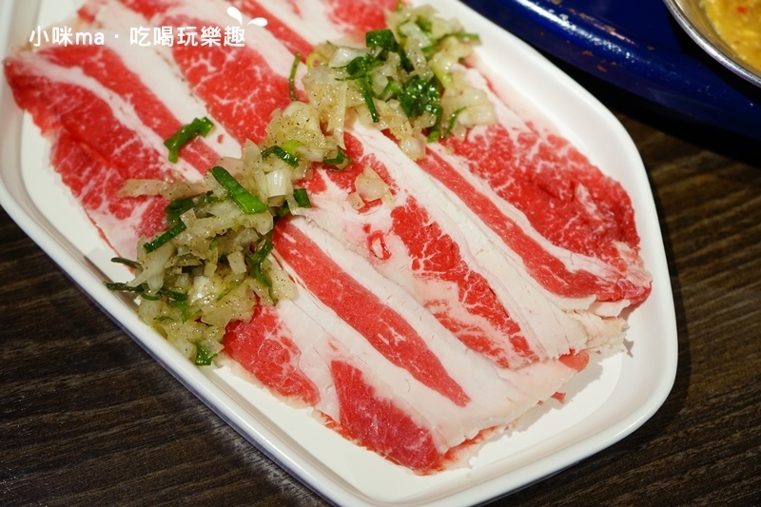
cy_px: 254
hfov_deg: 47.4
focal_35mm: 41
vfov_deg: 32.6
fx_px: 866
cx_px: 380
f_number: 4.5
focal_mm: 41
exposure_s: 1/60
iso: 640
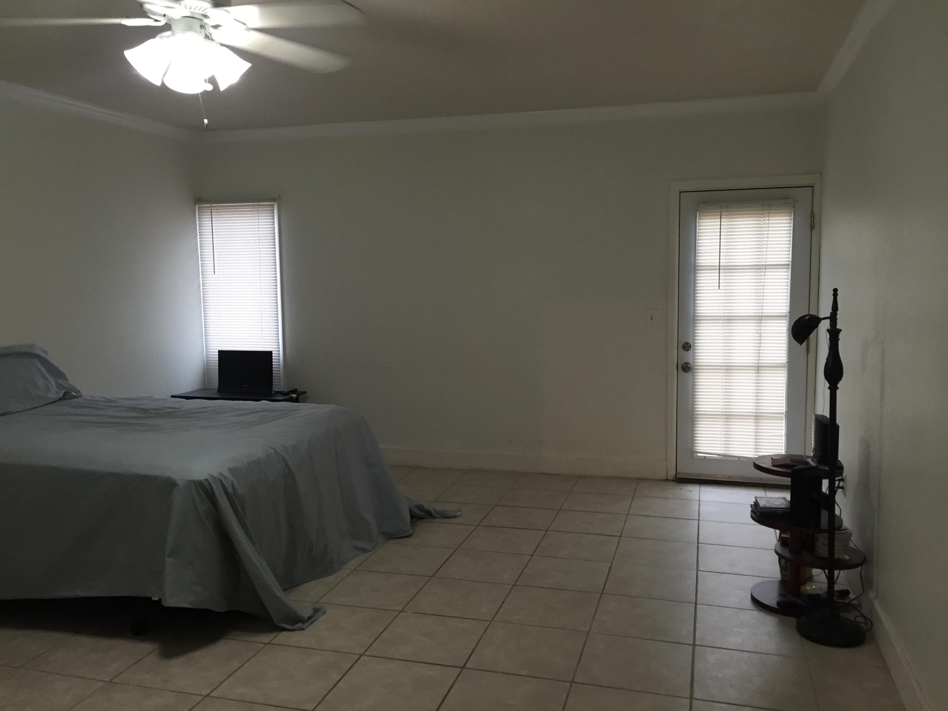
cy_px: 356
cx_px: 474
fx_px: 794
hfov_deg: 61.7
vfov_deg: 48.2
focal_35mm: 29
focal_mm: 4.15
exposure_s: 1/30
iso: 40
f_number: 2.2
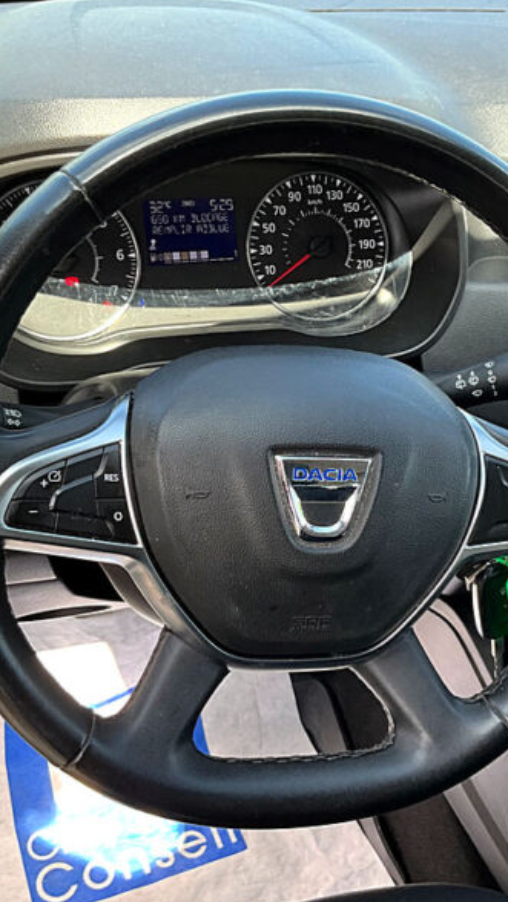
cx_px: 332
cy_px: 449
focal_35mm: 43
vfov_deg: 47.3
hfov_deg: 27.6
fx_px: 1029
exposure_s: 1/122
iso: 25
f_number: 1.8
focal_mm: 3
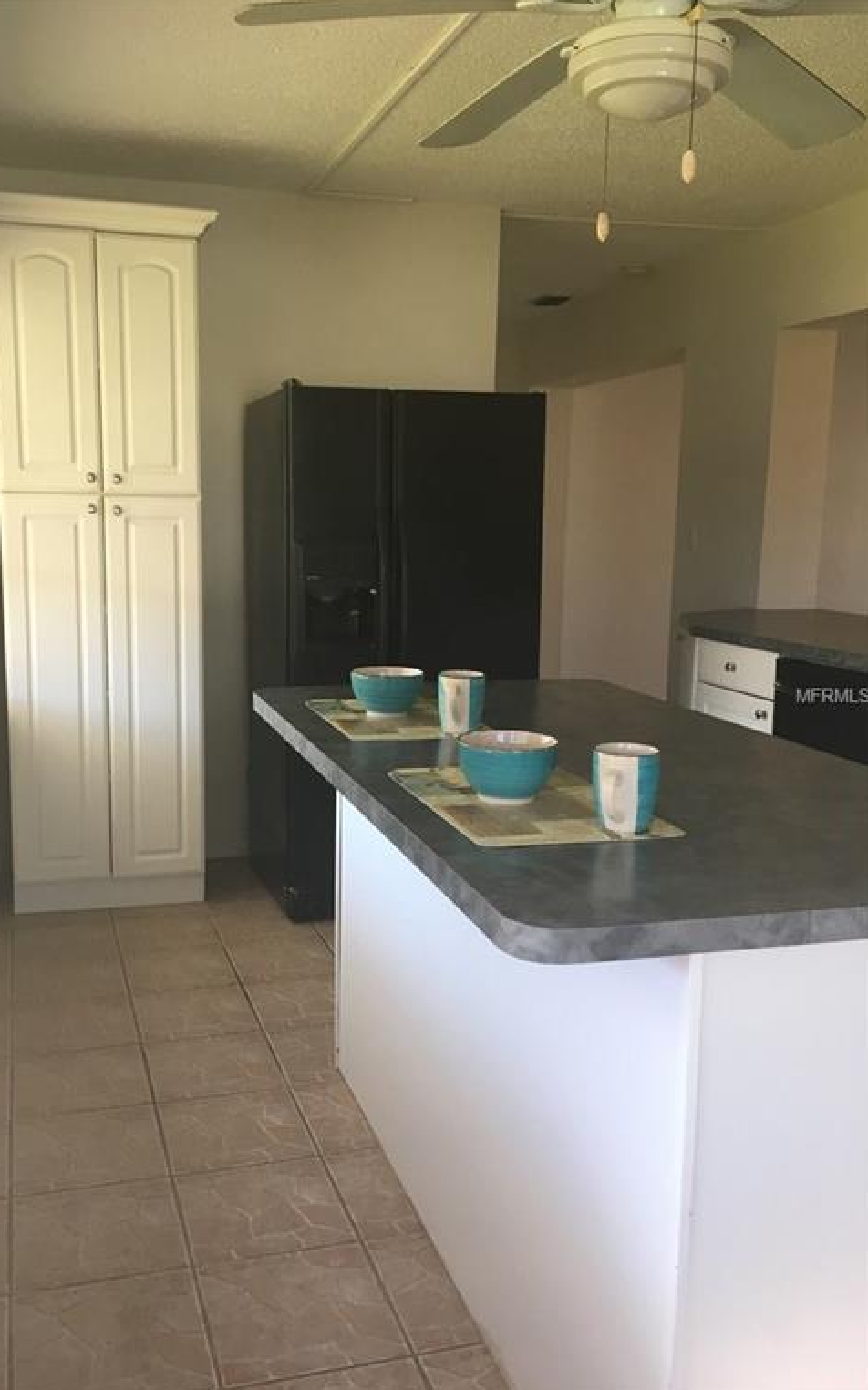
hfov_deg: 40.4
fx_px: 1174
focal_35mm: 31
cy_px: 697
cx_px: 354
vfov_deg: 61.2
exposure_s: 1/40
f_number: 2.2
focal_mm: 4.15
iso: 25
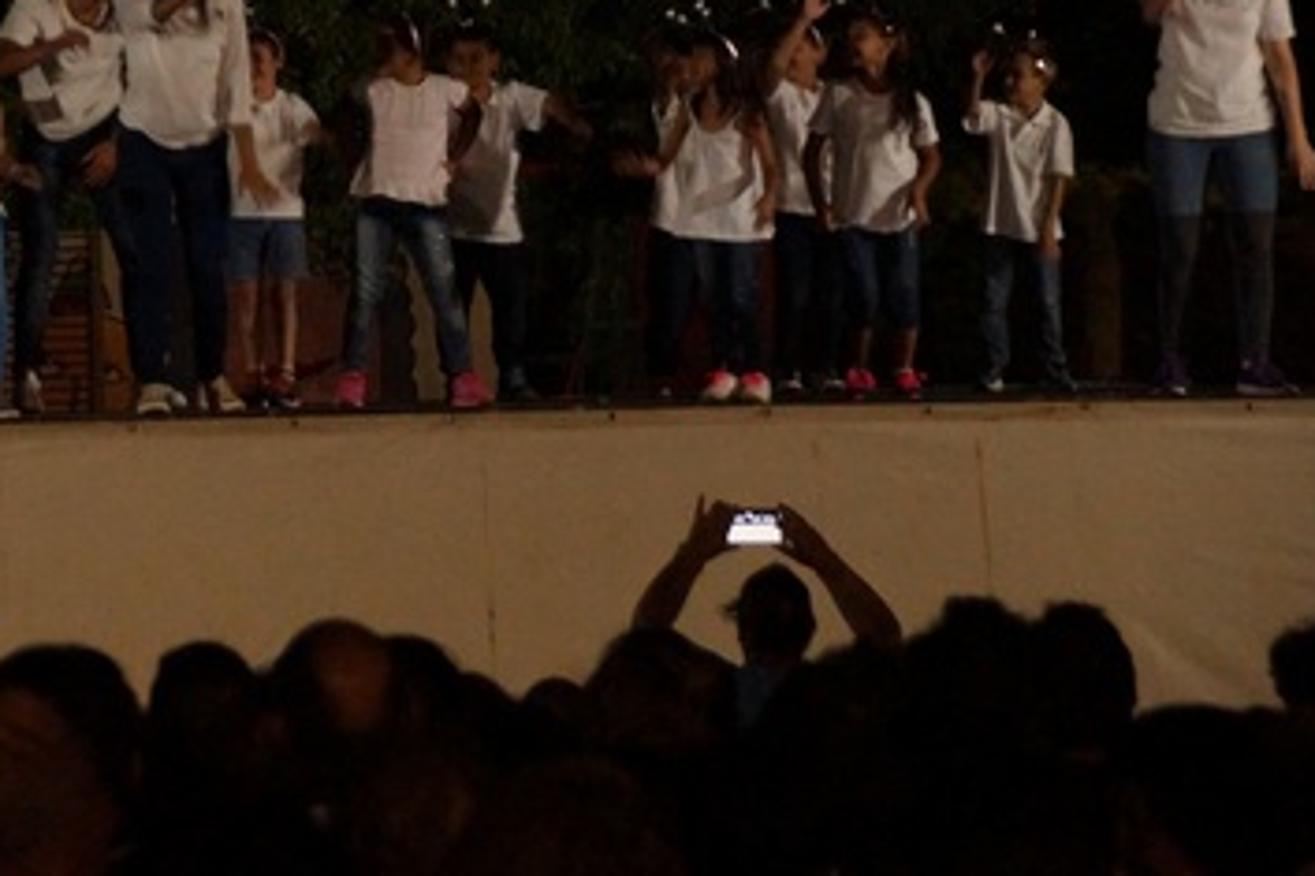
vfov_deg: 3.7
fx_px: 13395
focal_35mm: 367
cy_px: 149
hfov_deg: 5.6
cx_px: 142
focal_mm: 135
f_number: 6.3
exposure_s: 1/40
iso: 3200
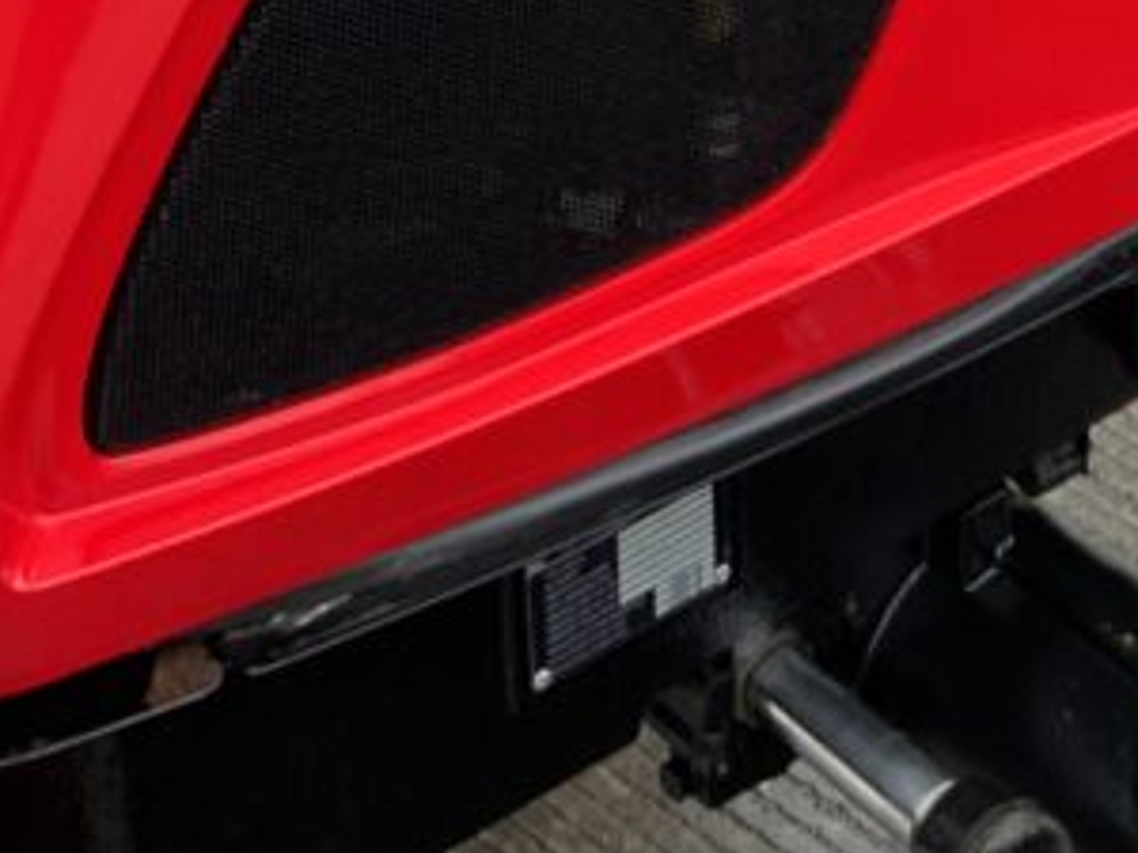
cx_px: 990
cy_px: -561
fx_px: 3255
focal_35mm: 99
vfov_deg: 13.7
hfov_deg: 19.5
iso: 25
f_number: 1.8
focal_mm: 3
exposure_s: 1/122
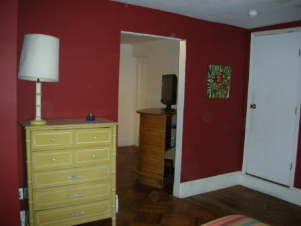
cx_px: 150
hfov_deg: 52.6
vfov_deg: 40.7
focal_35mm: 35
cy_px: 113
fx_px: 305
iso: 198
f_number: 3
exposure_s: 1/60.1
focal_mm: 5.8
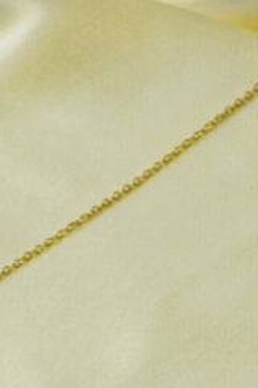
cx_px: 93
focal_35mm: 251
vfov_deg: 8.2
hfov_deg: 5.5
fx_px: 2702
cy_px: 360
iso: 100
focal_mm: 50
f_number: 9
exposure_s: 1/125
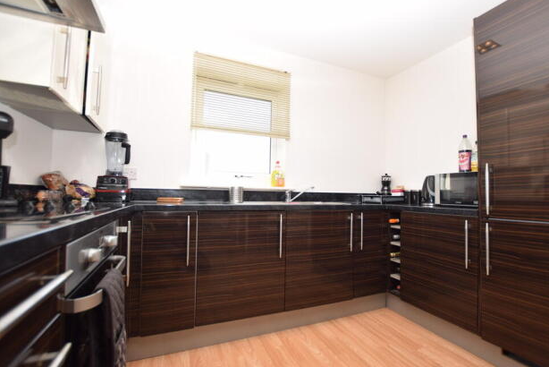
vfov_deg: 73.8
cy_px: 183
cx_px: 292
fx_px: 244
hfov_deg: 96.6
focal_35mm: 16
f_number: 3.5
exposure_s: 1/160
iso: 100
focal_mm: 10
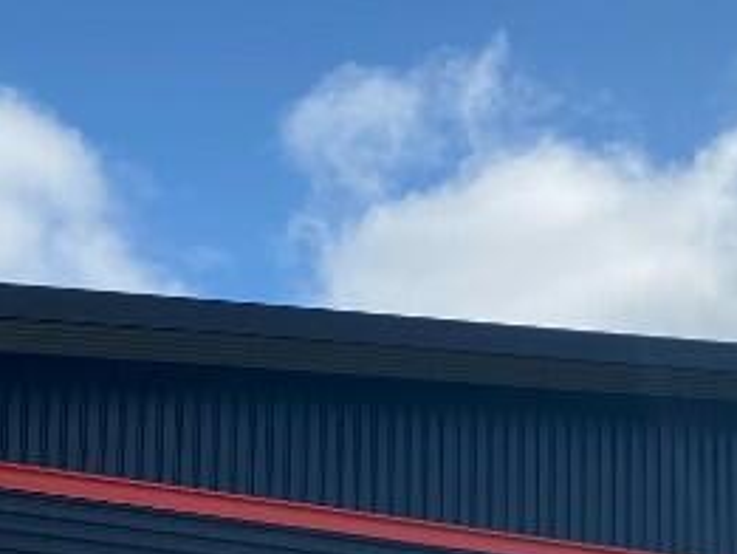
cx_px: 762
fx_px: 2173
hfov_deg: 18.7
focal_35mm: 102
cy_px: 811
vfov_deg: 13.7
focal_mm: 4.25
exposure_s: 1/3497
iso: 32
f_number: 1.8
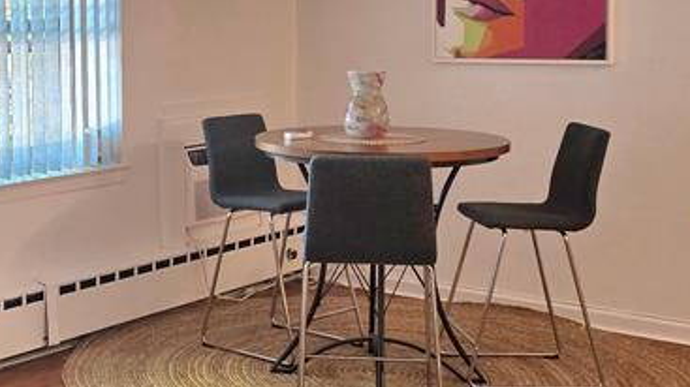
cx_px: 75
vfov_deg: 17.1
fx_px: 1280
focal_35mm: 70
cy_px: 86
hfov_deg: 29.0
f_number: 1.7
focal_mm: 6.3
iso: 160
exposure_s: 1/120
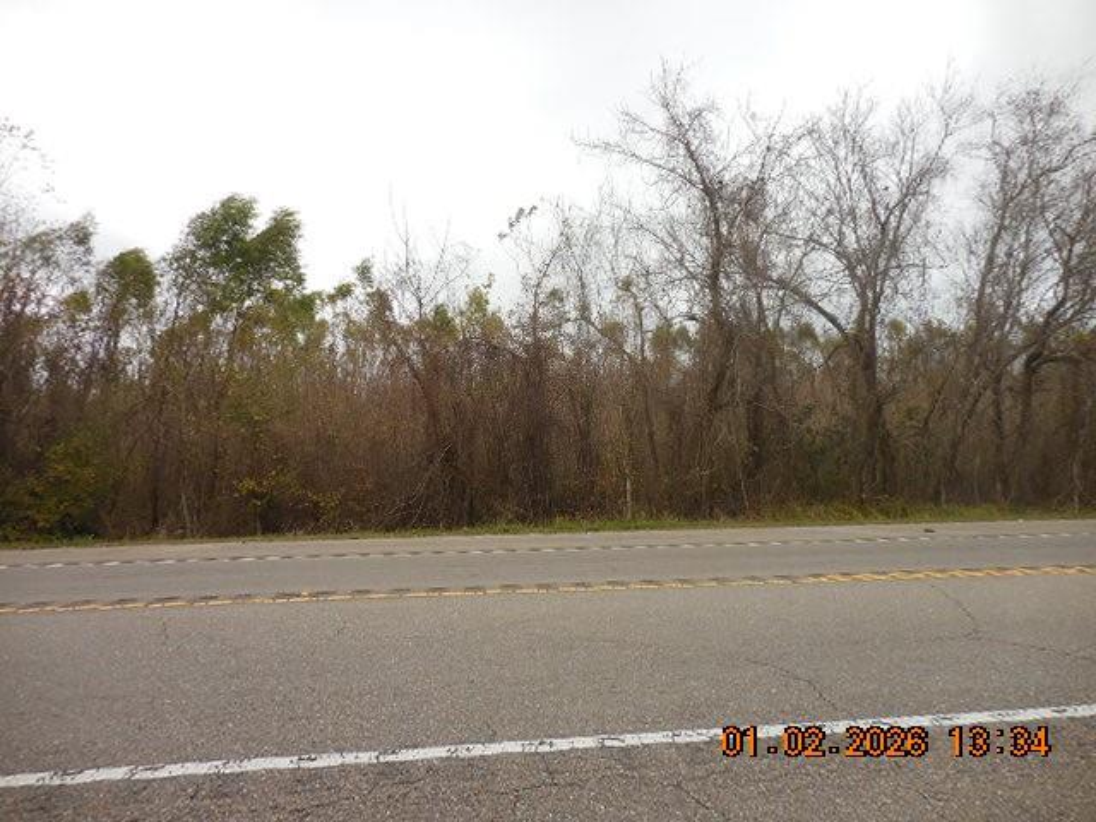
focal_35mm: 25
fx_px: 792
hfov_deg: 69.4
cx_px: 548
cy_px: 411
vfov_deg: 54.9
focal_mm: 4.5
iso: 125
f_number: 3.7
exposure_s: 1/250
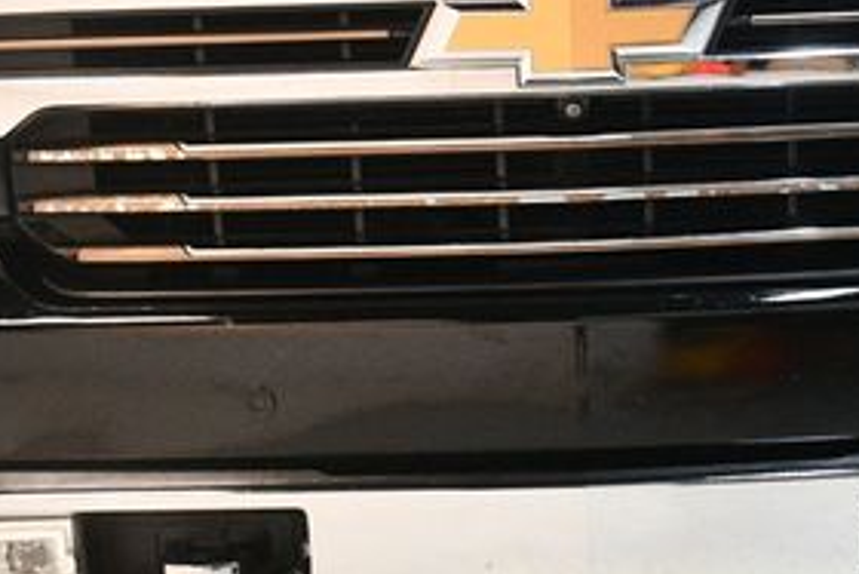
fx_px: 2125
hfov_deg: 22.7
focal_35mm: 89
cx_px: 607
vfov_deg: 15.4
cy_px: 206
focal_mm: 26
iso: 2800
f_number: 3.8
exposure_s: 1/125
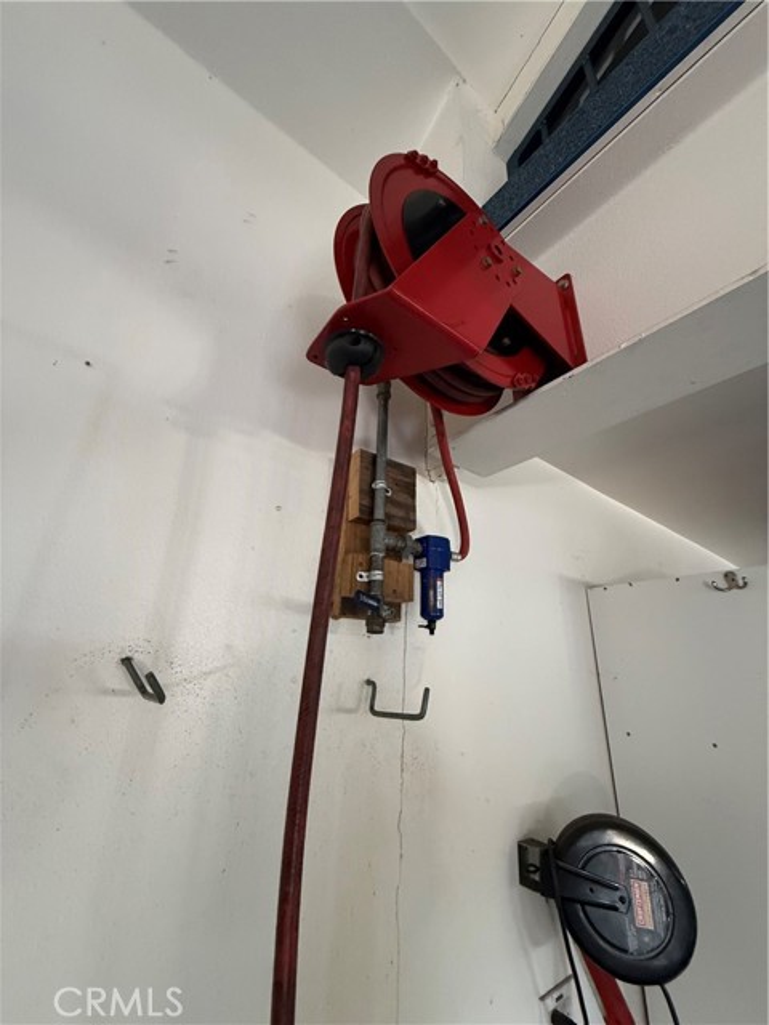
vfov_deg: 102.1
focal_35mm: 14
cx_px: 384
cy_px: 512
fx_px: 415
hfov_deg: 85.7
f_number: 2.2
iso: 400
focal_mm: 2.22
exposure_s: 1/60
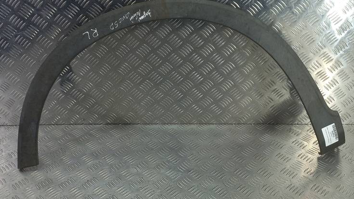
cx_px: 177
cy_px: 84
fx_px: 357
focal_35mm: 38
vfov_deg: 31.1
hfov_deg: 52.8
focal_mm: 4.6
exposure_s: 1/50
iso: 50
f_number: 1.8
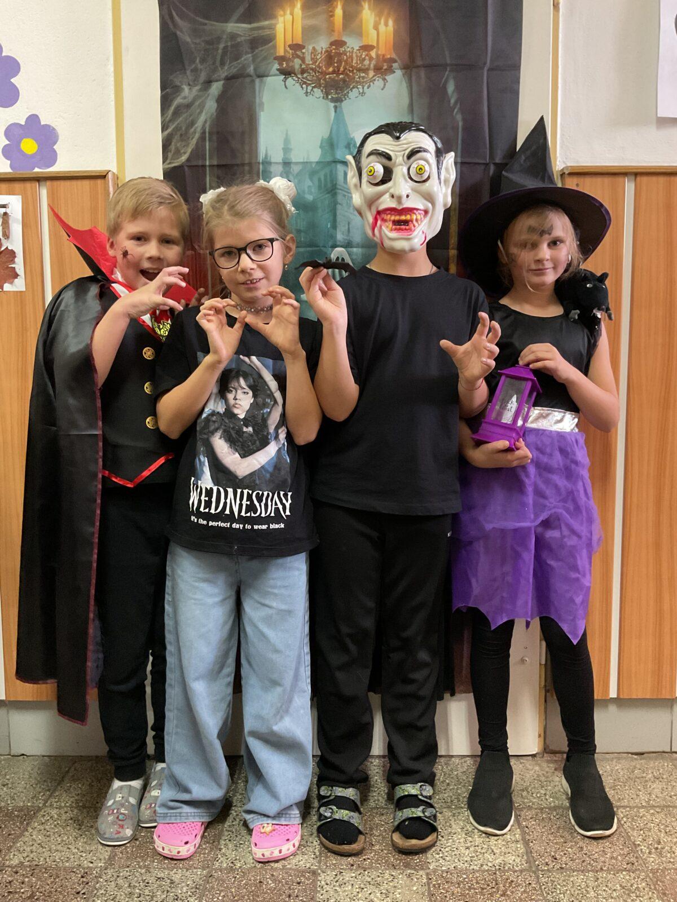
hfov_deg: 48.2
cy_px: 451
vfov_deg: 61.7
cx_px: 338
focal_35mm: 29
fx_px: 756
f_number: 1.8
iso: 250
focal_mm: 3
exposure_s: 1/50
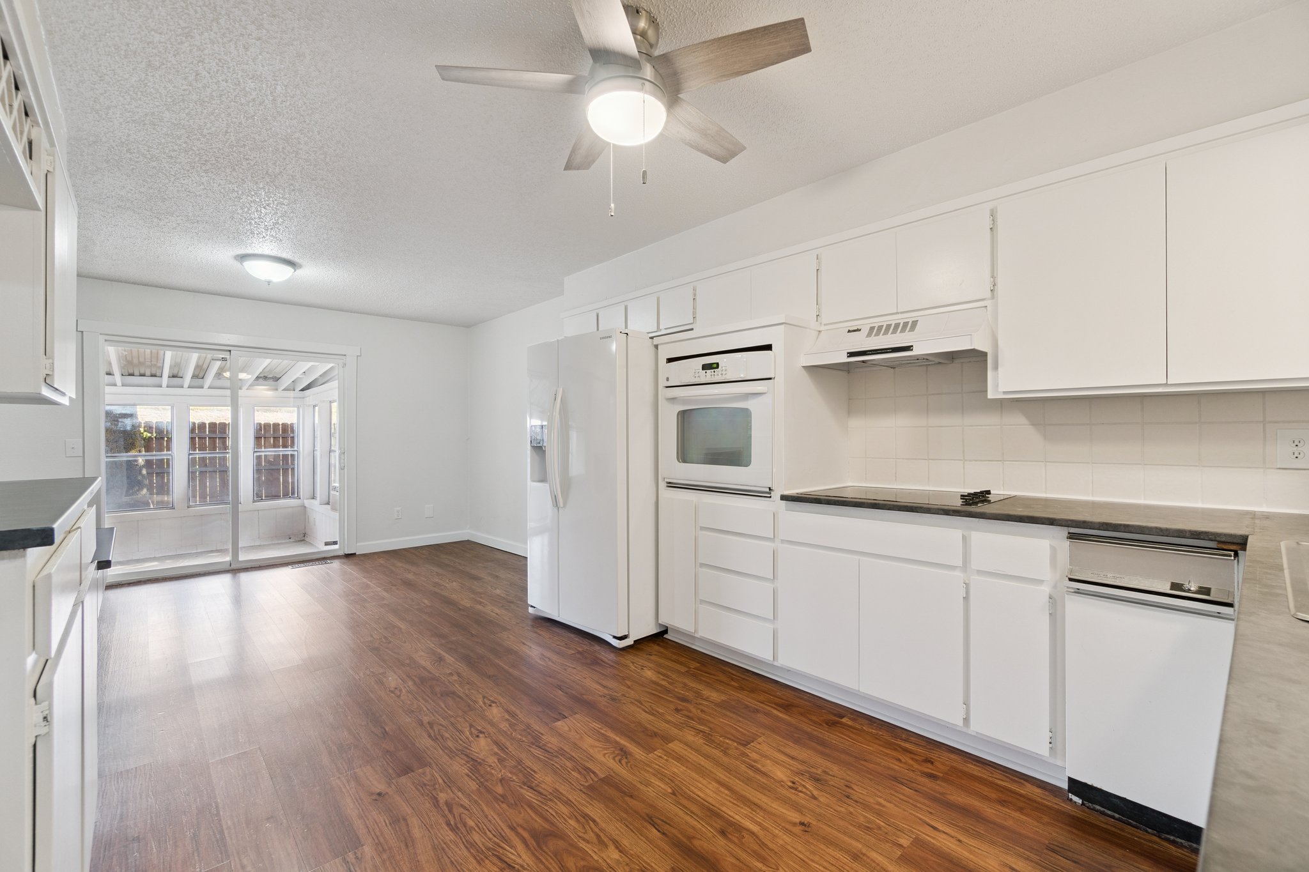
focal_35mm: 15
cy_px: 436
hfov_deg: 100.4
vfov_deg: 77.3
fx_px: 545
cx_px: 654
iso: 200
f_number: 6.3
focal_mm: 10
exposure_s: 1/25
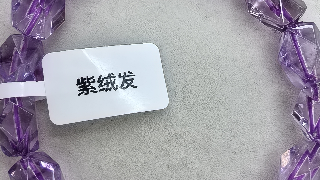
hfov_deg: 43.7
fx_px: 399
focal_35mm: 47
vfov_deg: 25.4
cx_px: 166
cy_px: 94
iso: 64
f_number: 2.2
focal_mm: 1.68
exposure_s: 1/100
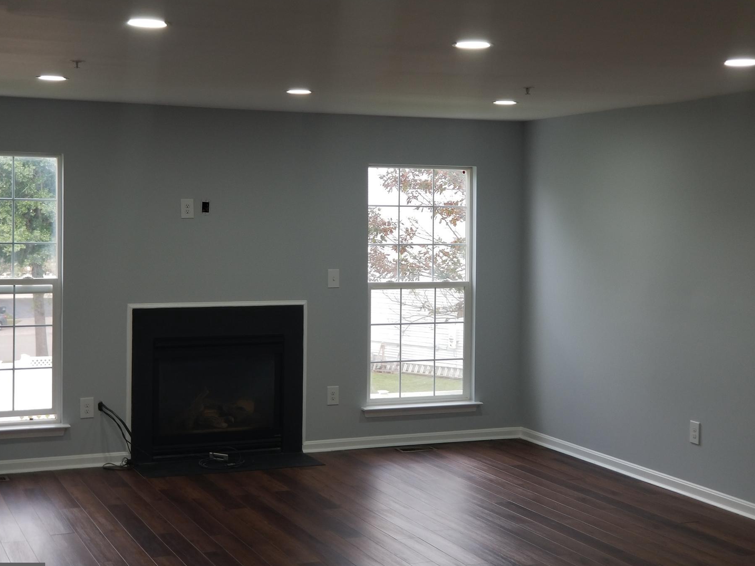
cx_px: 369
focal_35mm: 59
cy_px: 276
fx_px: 1287
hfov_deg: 32.7
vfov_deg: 24.8
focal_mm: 6
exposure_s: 1/30
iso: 32
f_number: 2.4
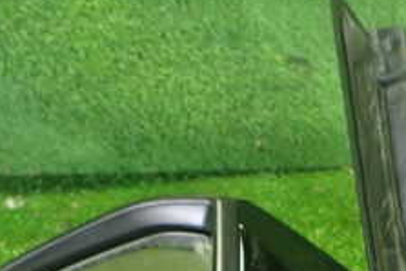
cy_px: 311
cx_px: 297
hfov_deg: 24.0
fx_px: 948
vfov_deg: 15.8
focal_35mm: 84
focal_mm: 5.4
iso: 800
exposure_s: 1/20
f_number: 2.3
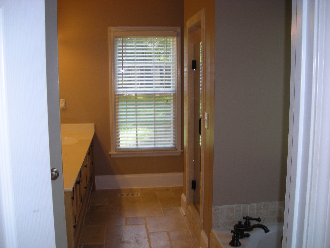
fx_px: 362
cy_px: 124
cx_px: 165
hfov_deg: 49.0
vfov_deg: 37.7
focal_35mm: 38
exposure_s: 1/30
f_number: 3.2
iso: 50
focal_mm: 6.3
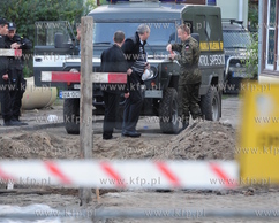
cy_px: 117
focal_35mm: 310
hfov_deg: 6.2
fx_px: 2562
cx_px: 138
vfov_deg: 5.0
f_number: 4.5
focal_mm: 200
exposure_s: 1/80
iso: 1250
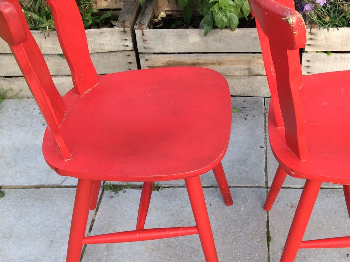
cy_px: 111
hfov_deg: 32.0
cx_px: 231
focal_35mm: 60
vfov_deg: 24.3
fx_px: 606
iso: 32
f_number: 2.4
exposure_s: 1/323
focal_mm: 3.3
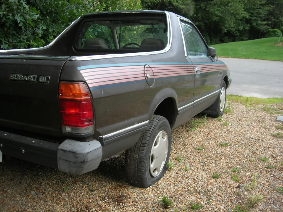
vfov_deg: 37.7
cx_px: 142
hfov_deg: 49.0
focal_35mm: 38
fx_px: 311
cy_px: 106
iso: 64
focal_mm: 7.8
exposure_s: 1/46.8
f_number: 2.8
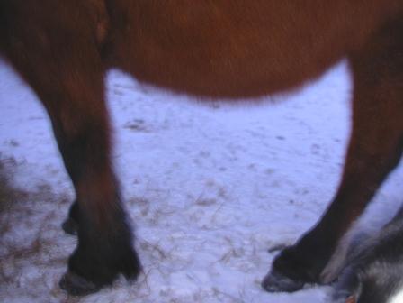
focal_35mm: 38
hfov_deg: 49.0
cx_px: 202
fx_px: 442
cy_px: 152
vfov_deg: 37.7
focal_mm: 6.3
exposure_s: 1/1.8
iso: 50
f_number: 2.9
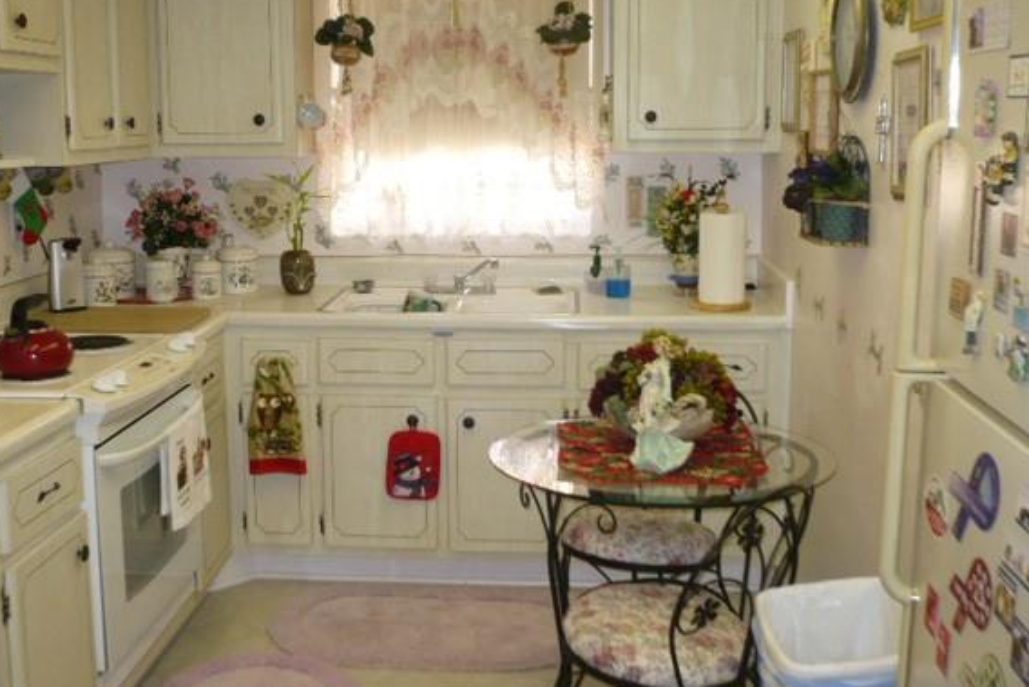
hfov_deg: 47.3
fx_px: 1172
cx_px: 453
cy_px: 306
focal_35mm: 41
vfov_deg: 32.6
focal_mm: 5.8
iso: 125
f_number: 2.8
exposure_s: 1/30
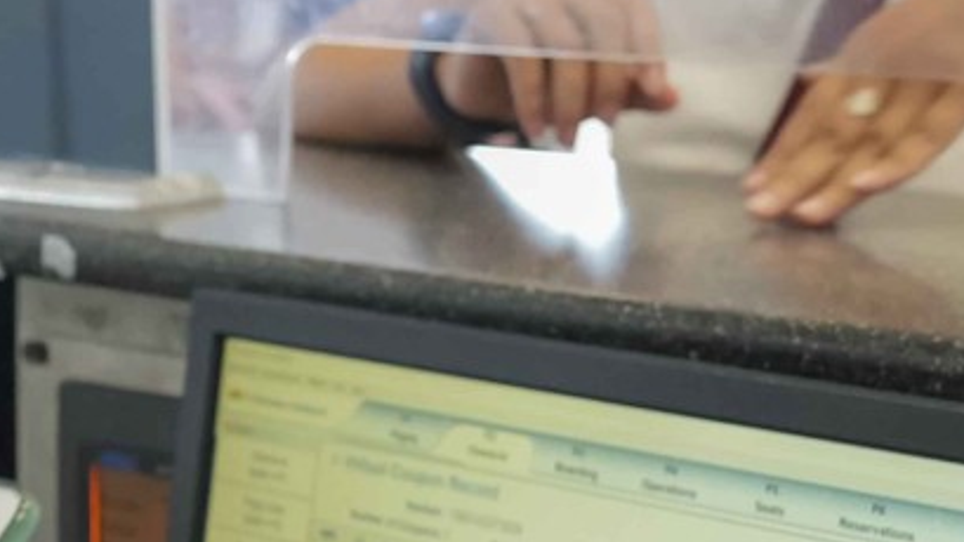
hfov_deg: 17.2
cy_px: 232
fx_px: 3144
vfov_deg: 9.9
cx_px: 82
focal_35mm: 123
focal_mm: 24
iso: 3200
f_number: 4
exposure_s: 1/125
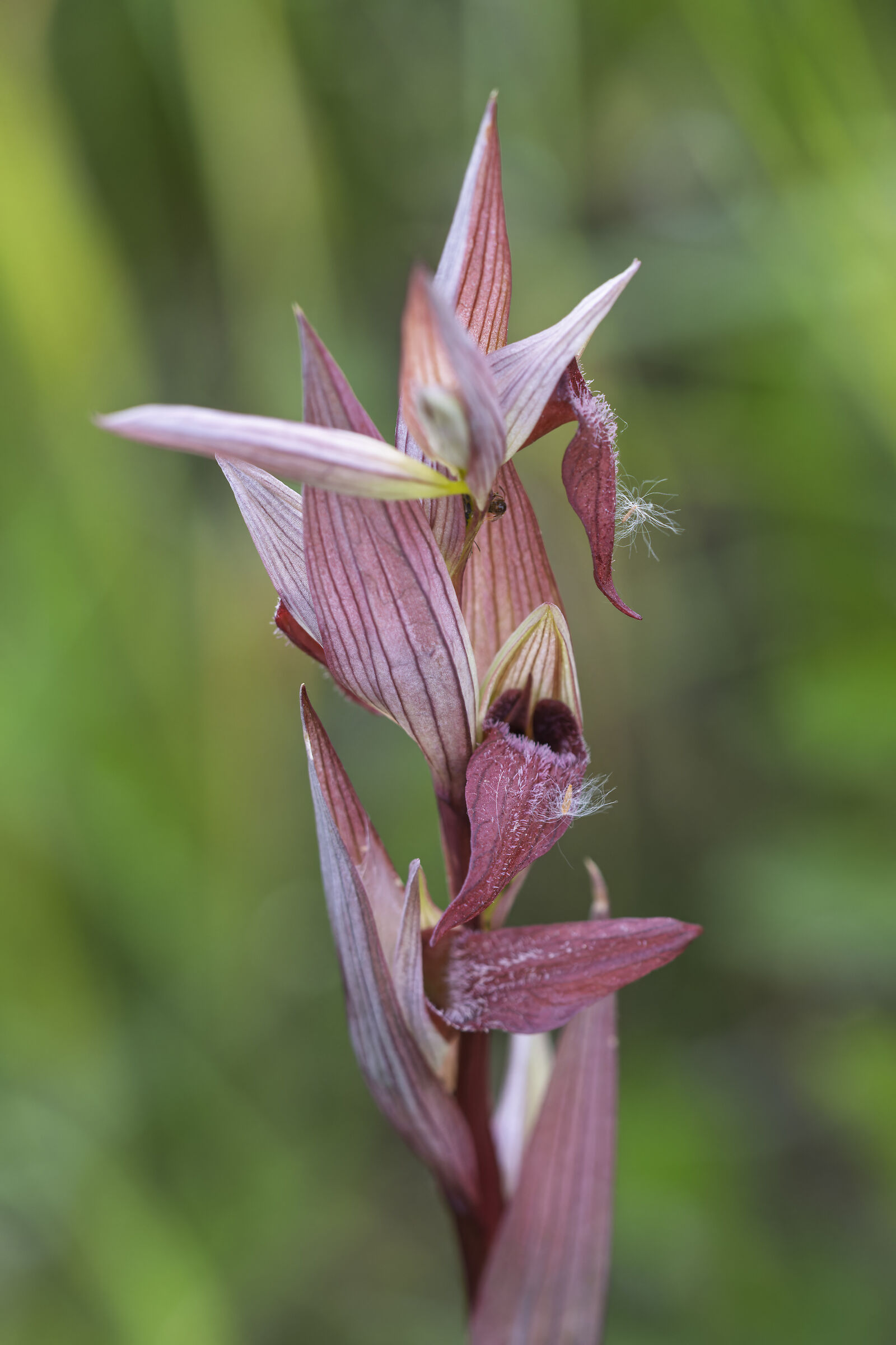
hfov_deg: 6.1
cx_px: 448
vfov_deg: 9.1
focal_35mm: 225
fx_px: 8399
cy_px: 672
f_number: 5
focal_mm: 150
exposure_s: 1/400
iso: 1250
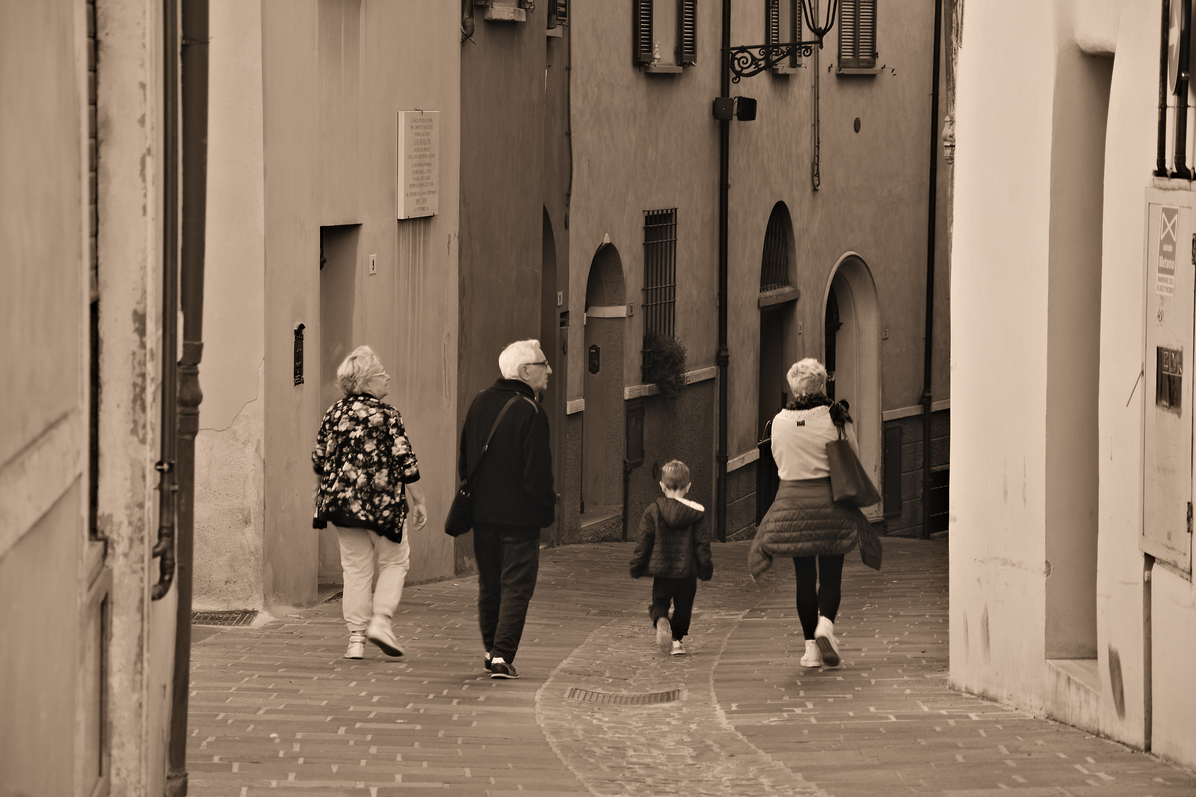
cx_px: 598
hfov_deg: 16.1
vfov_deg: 10.8
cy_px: 398
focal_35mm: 128
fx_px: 4236
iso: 100
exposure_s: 1/30
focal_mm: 85
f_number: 5.6
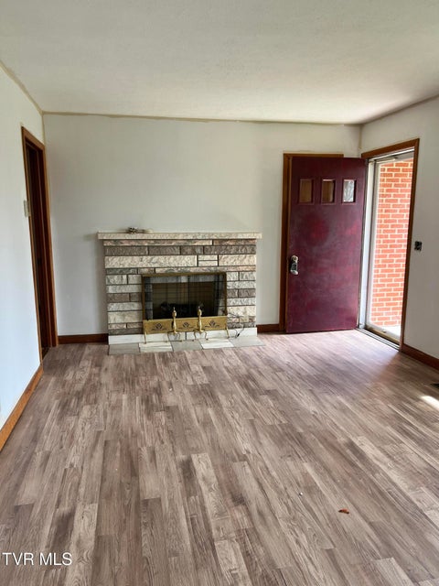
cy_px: 293
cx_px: 220
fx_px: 440
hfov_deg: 53.1
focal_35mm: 26
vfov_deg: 67.3
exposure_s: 1/145
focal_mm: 5.7
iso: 32
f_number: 1.5
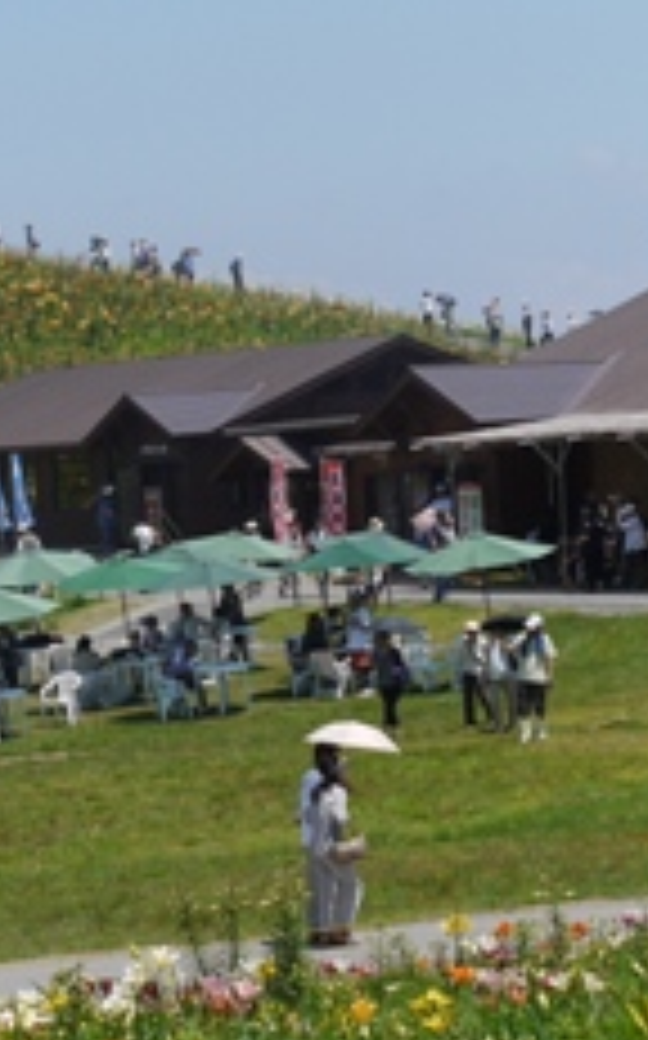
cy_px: 716
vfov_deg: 13.7
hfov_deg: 8.5
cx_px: -50
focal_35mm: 153
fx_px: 4331
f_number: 8
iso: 100
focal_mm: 26
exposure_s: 1/320
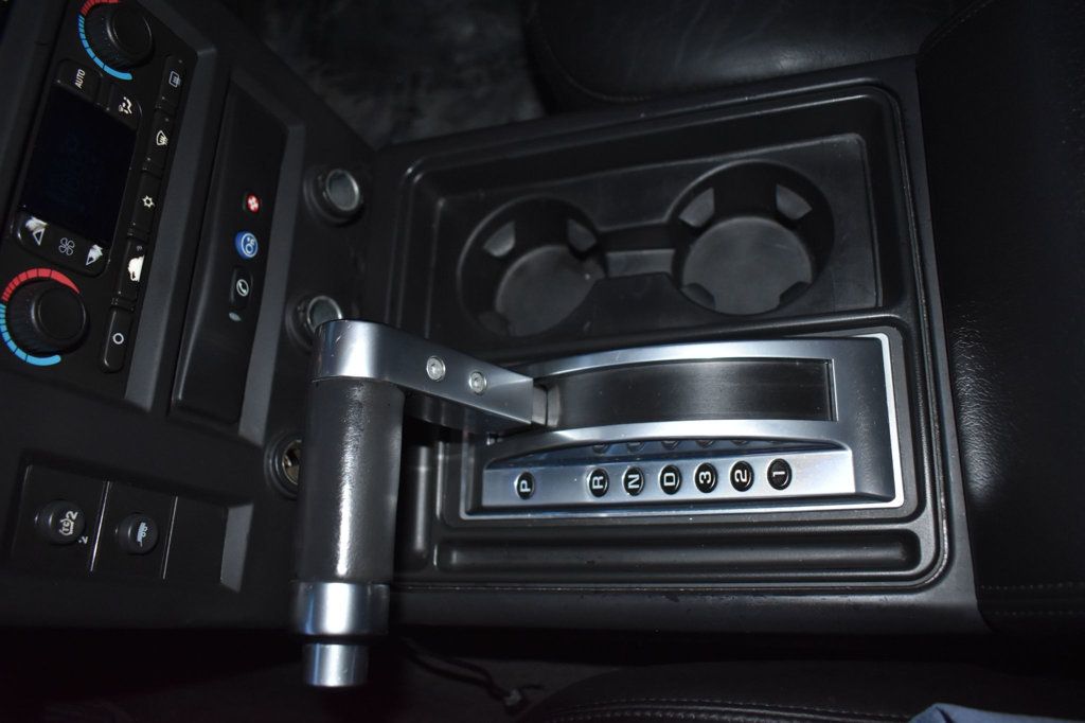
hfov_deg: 67.4
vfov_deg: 47.9
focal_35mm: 27
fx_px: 813
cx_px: 542
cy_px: 362
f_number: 3.5
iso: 1400
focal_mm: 18
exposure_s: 1/60
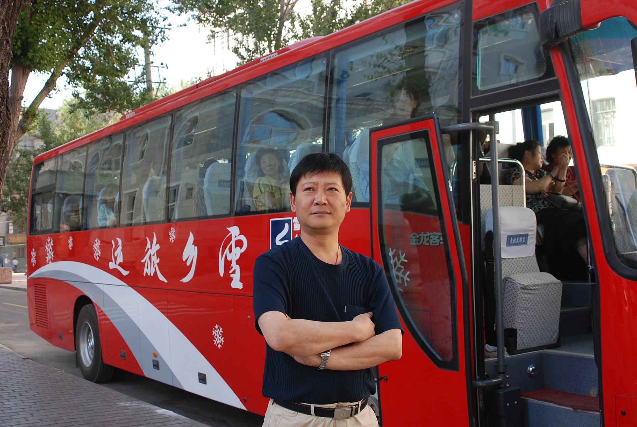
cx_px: 318
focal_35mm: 42
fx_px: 744
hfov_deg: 46.3
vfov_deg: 32.0
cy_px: 214
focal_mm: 28
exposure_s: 1/100
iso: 200
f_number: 5
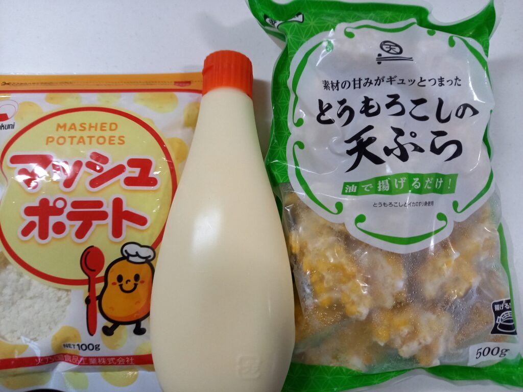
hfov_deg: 69.4
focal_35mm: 25
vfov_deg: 54.9
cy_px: 196
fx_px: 378
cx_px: 262
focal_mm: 4.65
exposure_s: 1/50
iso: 320
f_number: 1.8
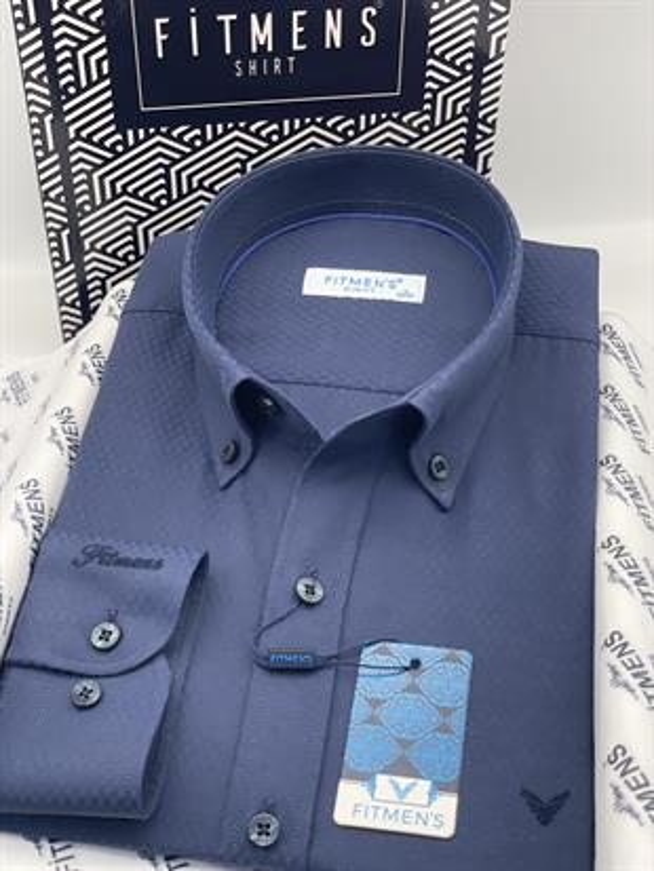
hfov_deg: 28.0
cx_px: 327
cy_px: 436
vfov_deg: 36.8
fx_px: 1309
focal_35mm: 52
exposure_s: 1/100
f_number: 2
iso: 25
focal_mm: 6
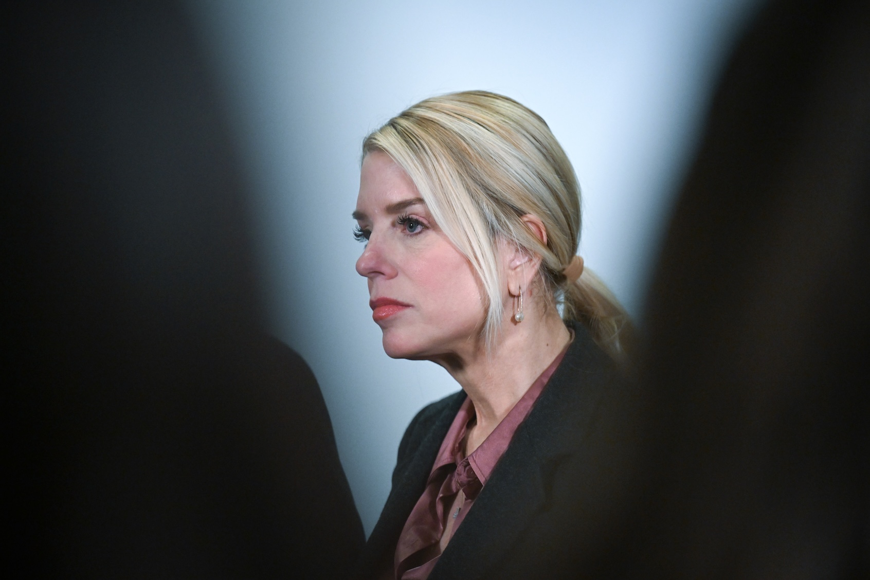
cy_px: 290
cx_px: 435
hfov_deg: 12.8
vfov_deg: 8.6
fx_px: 3866
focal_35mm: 160
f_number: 2.8
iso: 4000
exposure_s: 1/250
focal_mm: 160
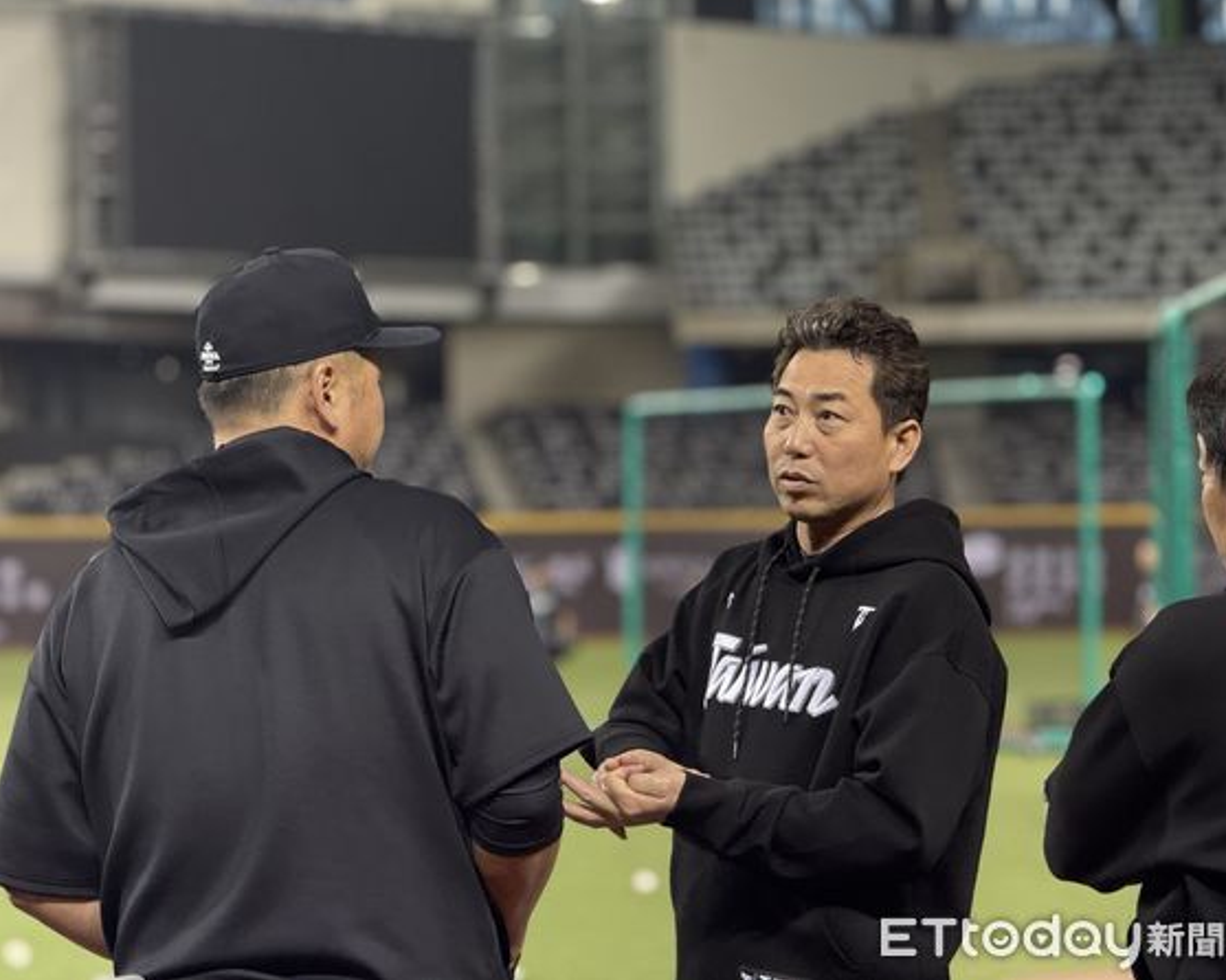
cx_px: 622
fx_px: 4570
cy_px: 488
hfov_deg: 15.3
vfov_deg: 12.2
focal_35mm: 126
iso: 400
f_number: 2.8
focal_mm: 15.66
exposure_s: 1/120
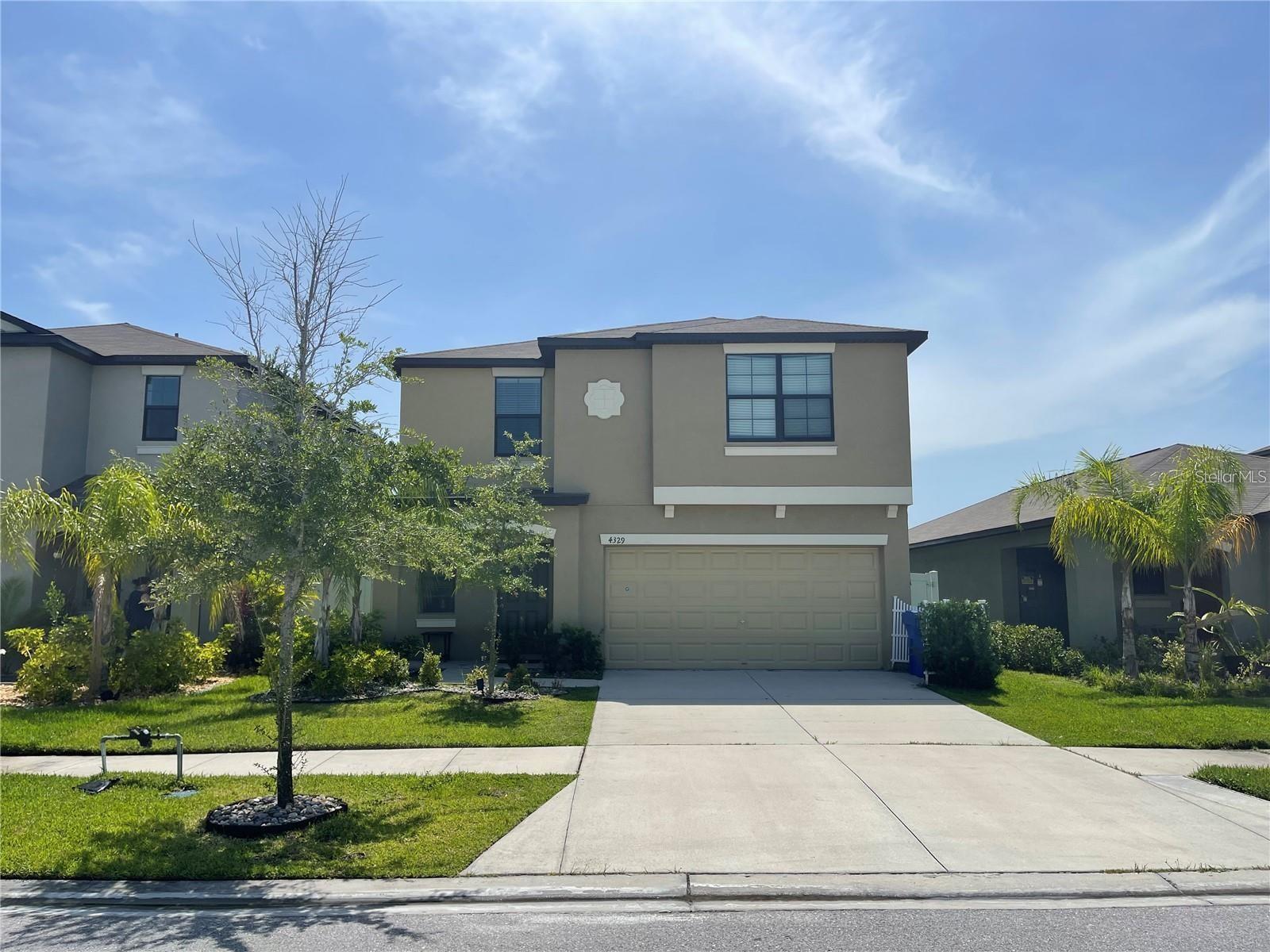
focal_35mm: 26
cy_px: 476
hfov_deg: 67.3
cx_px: 635
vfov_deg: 53.1
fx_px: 954
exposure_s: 1/6579
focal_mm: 5.1
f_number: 1.6
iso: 32
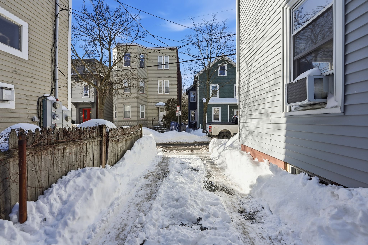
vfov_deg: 81.2
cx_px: 184
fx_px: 143
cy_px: 122
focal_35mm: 14
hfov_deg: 104.3
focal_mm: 14
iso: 320
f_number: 8
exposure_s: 1/1250
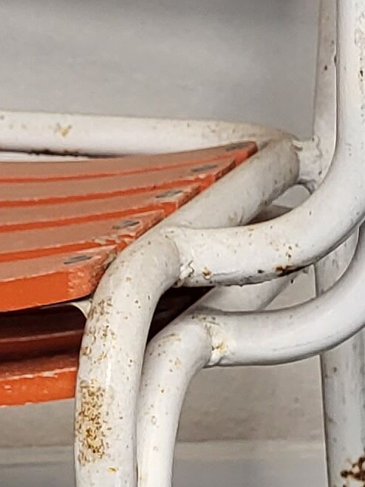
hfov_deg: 9.4
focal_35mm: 158
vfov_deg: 12.5
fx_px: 2220
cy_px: 298
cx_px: 50
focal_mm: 5.4
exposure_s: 1/48
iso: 200
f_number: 1.8
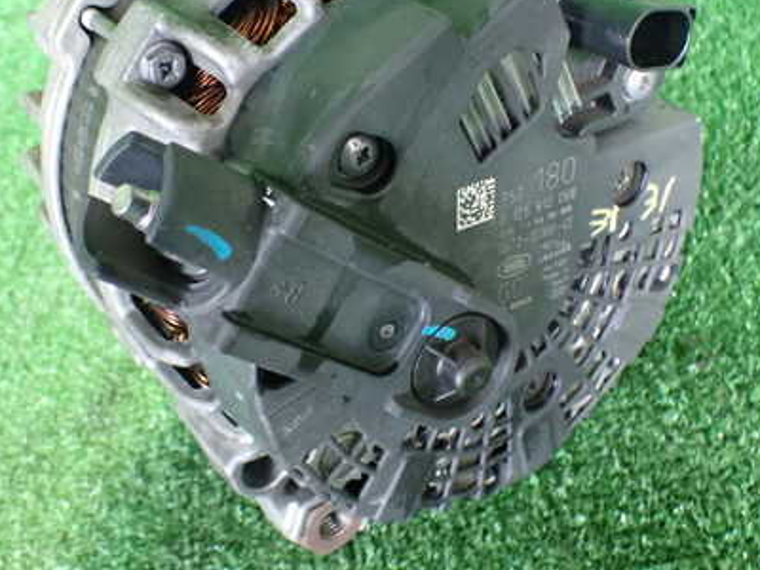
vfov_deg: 32.1
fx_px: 988
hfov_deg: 42.1
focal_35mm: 45
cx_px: 384
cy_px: 238
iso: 1250
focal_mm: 5.4
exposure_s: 1/30
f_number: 2.3
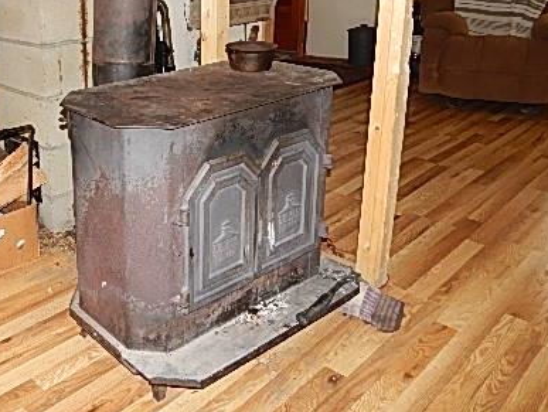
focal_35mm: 38
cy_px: 109
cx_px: 99
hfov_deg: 46.1
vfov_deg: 37.0
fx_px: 602
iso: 200
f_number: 3
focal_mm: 4
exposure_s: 1/30
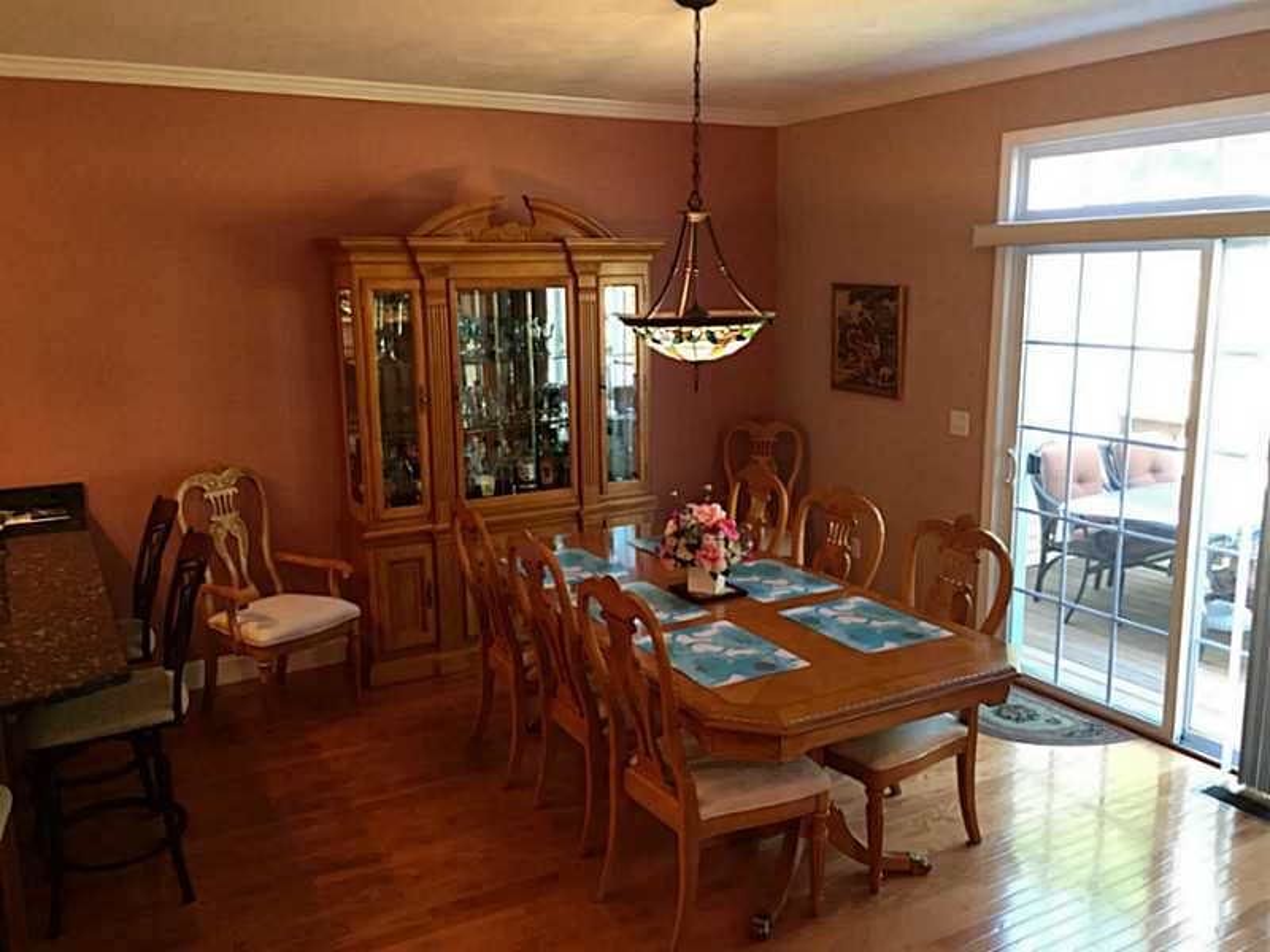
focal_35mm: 29
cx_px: 635
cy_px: 476
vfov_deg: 48.2
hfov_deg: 61.7
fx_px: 1064
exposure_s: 1/30
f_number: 2.2
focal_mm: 4.15
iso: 160
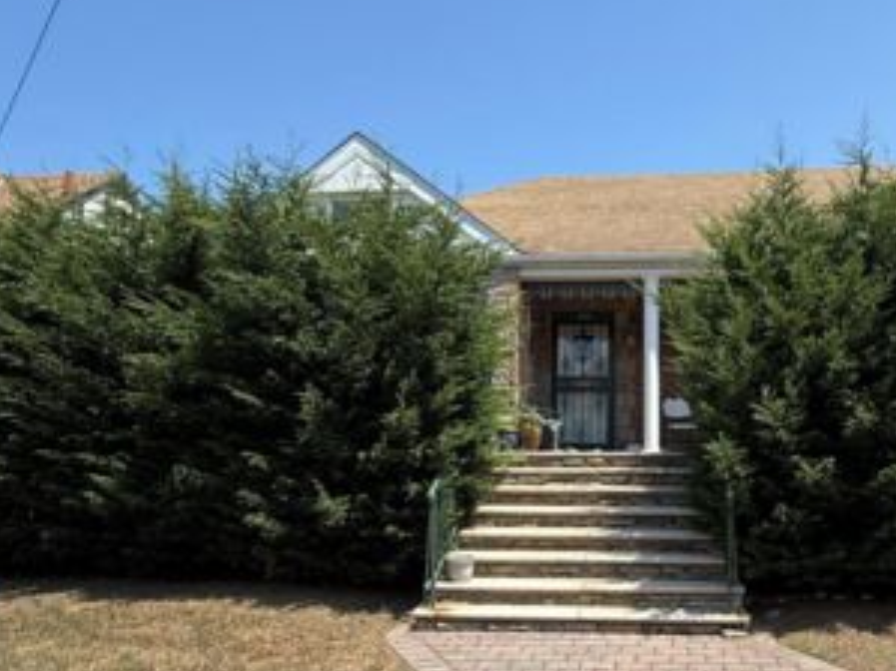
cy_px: 431
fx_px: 776
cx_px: 587
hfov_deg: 58.8
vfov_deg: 46.2
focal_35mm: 30
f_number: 2.2
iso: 50
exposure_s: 1/1068
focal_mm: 2.22
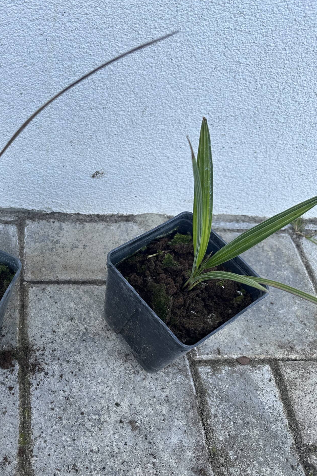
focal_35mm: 34
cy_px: 236
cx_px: 31
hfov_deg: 36.5
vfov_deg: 55.8
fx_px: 449
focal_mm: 6.86
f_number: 1.78
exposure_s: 1/185
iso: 64
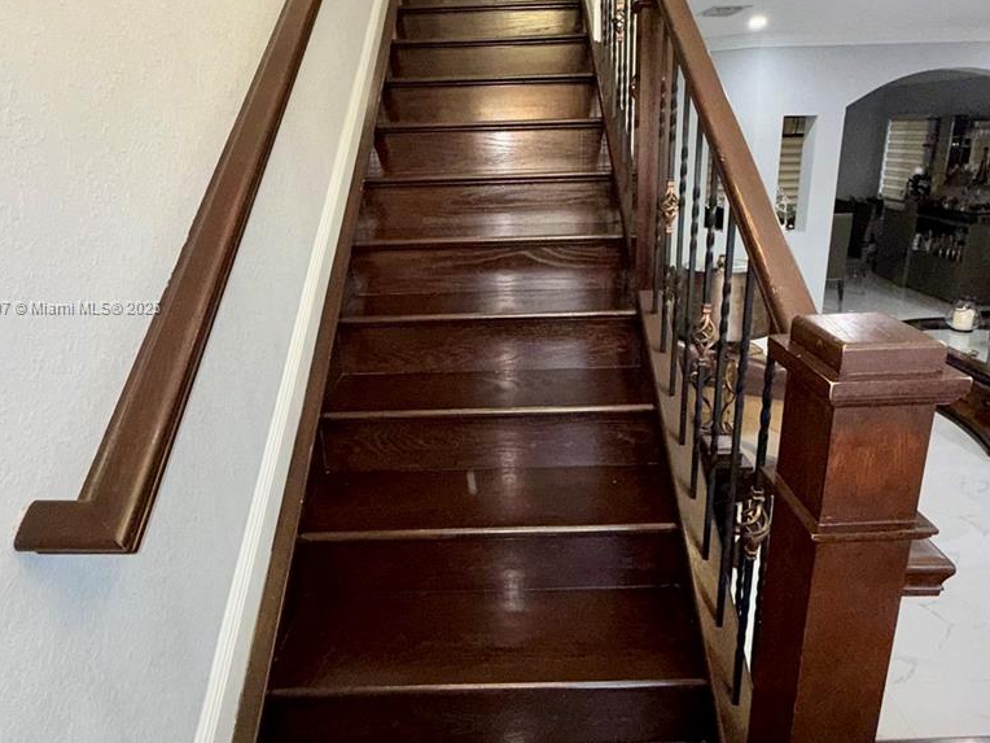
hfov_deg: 76.4
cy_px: 309
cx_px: 507
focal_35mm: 22
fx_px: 629
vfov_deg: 60.7
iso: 125
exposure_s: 1/60
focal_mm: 2.22
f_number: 2.2
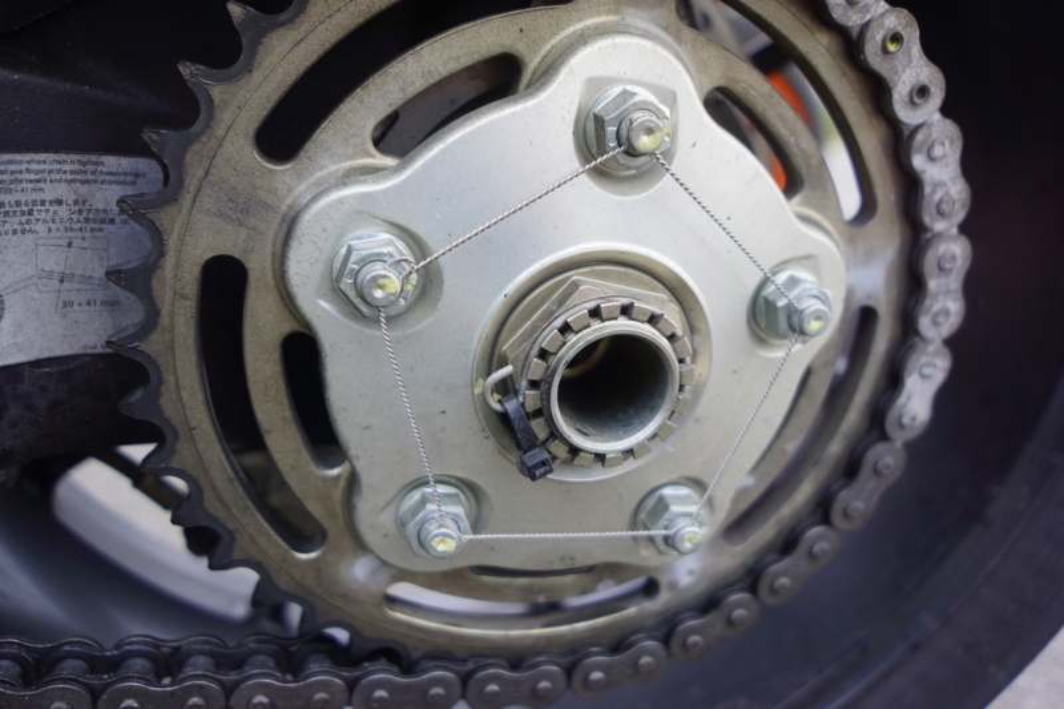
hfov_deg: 61.9
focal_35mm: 30
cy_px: 354
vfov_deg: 43.6
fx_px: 886
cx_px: 532
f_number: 3.2
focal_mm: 20
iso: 100
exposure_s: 1/60
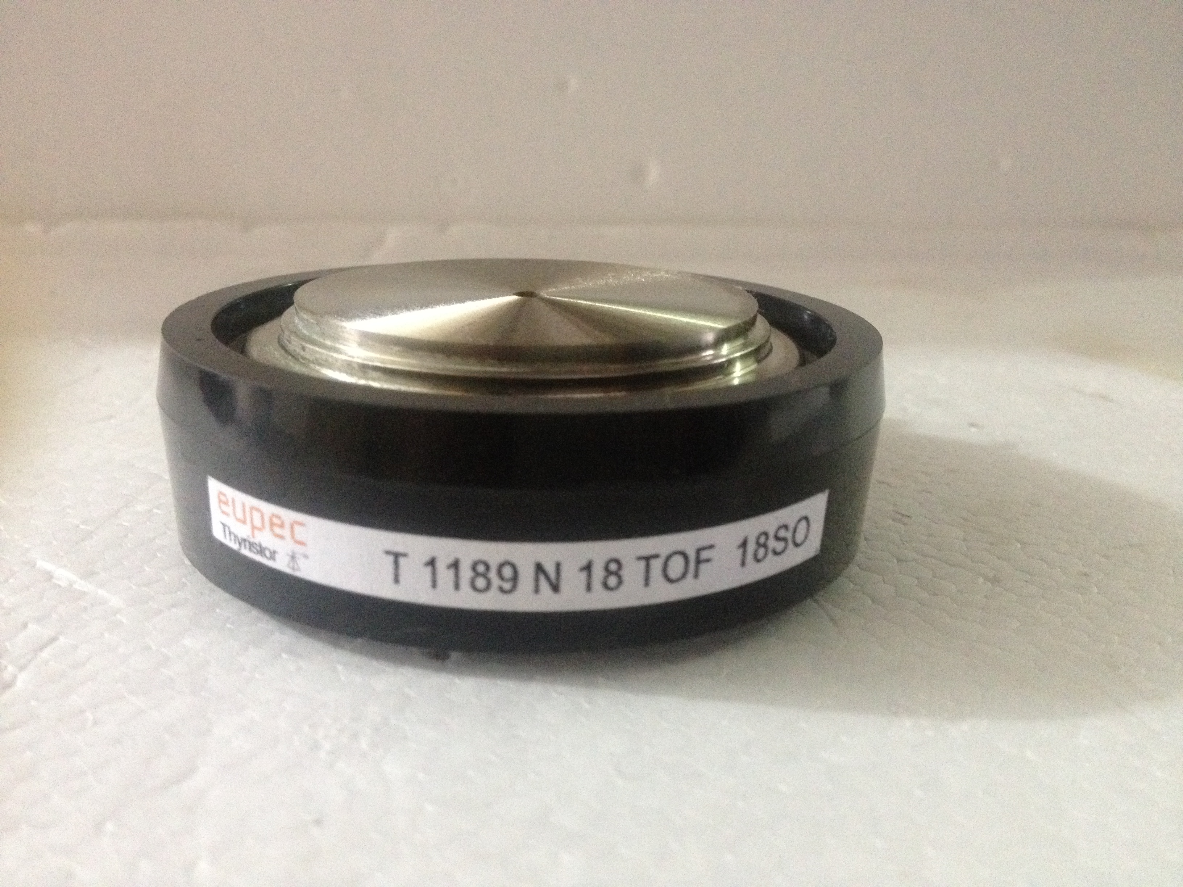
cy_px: 444
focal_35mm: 35
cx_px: 592
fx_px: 1196
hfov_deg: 52.6
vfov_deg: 40.7
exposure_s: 1/20
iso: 400
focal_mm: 4.28
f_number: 2.4
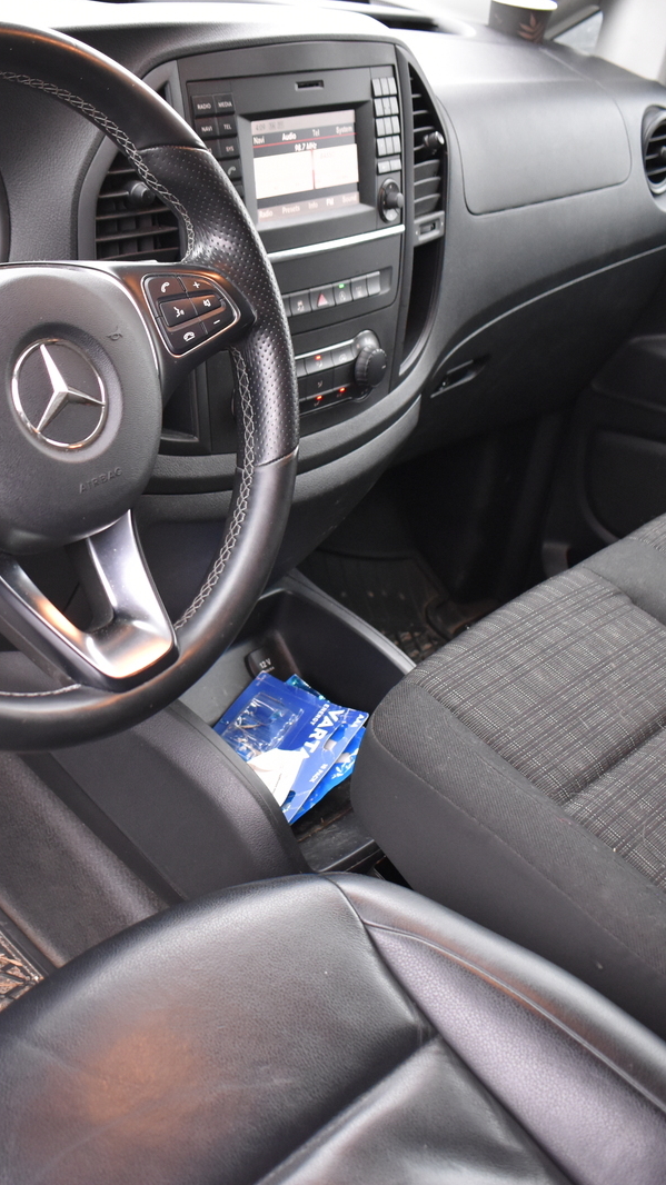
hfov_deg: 27.1
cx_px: 123
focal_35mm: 43
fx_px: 1351
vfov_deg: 47.4
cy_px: 586
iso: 1250
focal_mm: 18
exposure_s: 1/60
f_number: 3.5
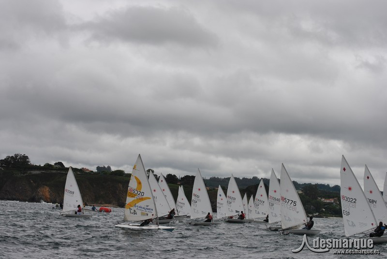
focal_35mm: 82
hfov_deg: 24.6
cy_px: 130
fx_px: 888
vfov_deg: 16.6
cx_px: 194
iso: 100
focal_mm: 55
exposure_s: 1/250
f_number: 8
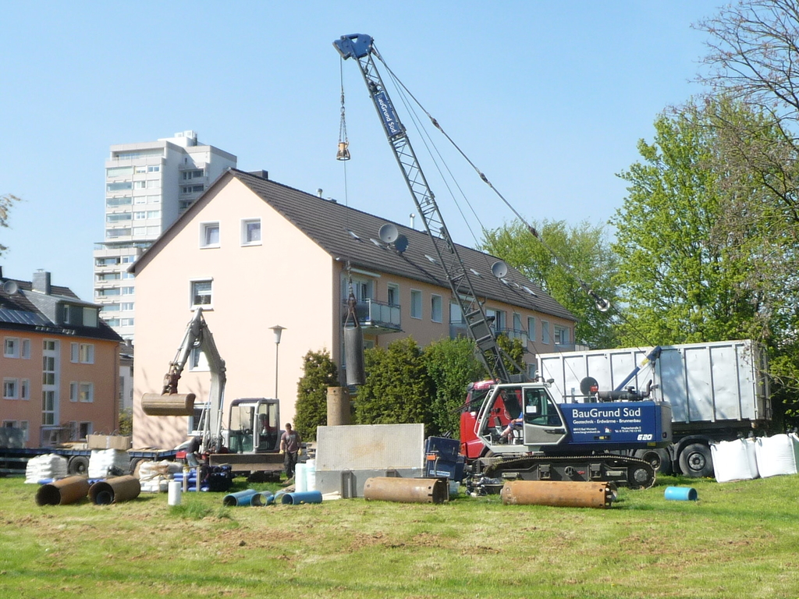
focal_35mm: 60
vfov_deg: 24.4
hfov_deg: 32.2
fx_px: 1385
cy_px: 300
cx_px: 400
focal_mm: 6
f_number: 3.7
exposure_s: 1/640
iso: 100
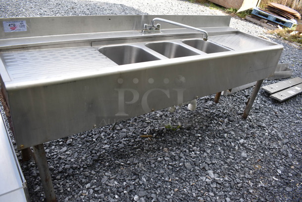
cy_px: 101
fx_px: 227
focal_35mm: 27
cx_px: 151
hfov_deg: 67.3
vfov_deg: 48.0
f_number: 5.6
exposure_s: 1/250
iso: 250
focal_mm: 18
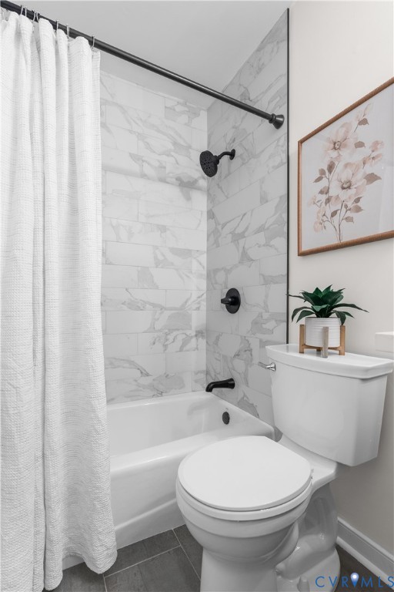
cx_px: 197
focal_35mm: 16
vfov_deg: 96.7
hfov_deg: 73.7
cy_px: 296
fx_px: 263
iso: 1250
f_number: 5
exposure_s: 1/15
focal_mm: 16
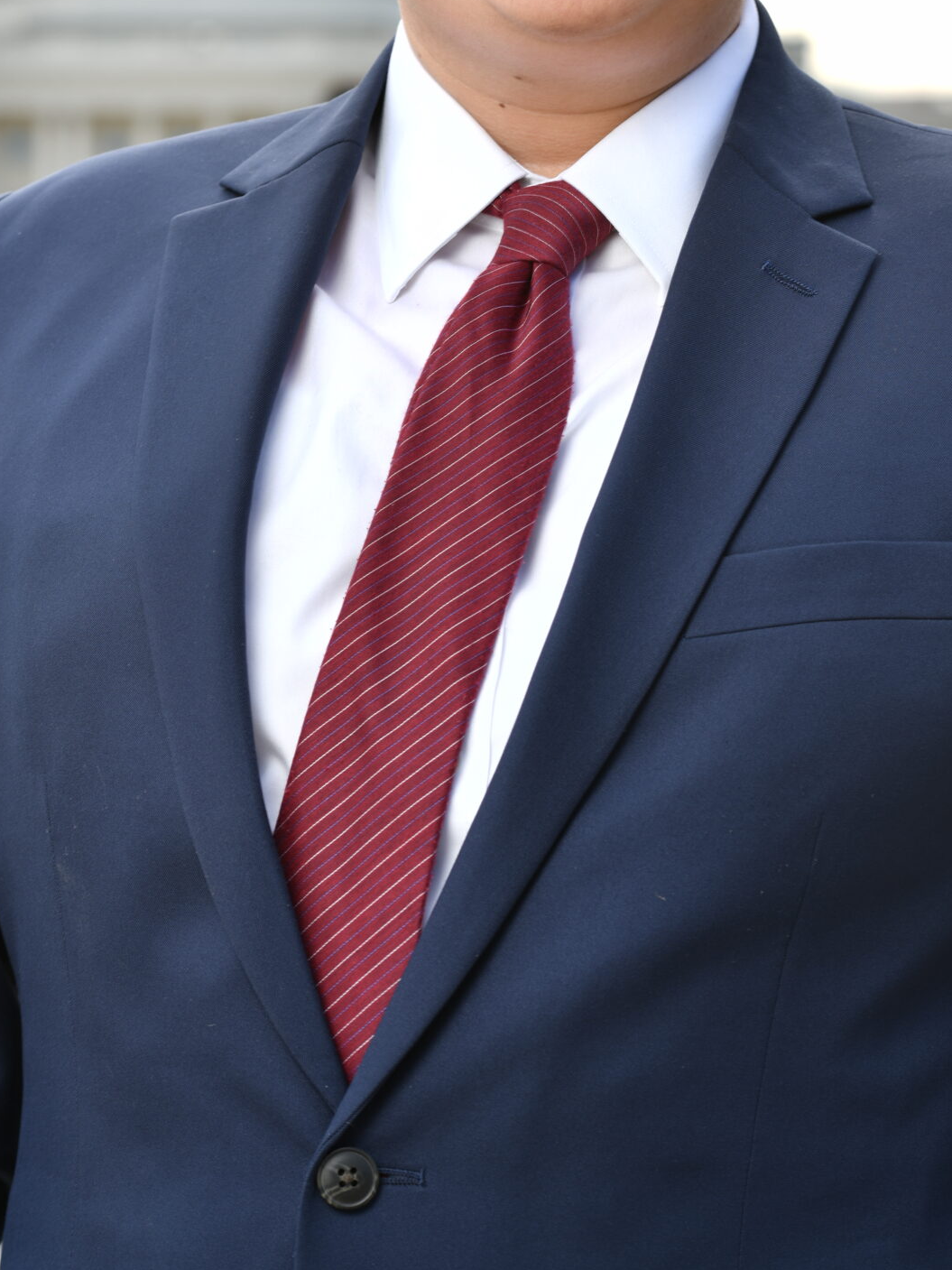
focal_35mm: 140
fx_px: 5134
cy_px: 116
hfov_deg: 10.6
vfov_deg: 14.0
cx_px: 557
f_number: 8
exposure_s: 1/80
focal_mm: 80
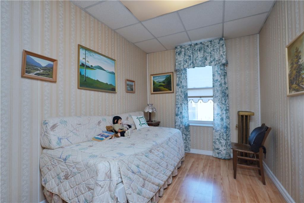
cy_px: 102
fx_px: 139
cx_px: 152
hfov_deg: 95.0
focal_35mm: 16
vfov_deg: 72.0
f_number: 2.8
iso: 100
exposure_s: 1/60
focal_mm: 11
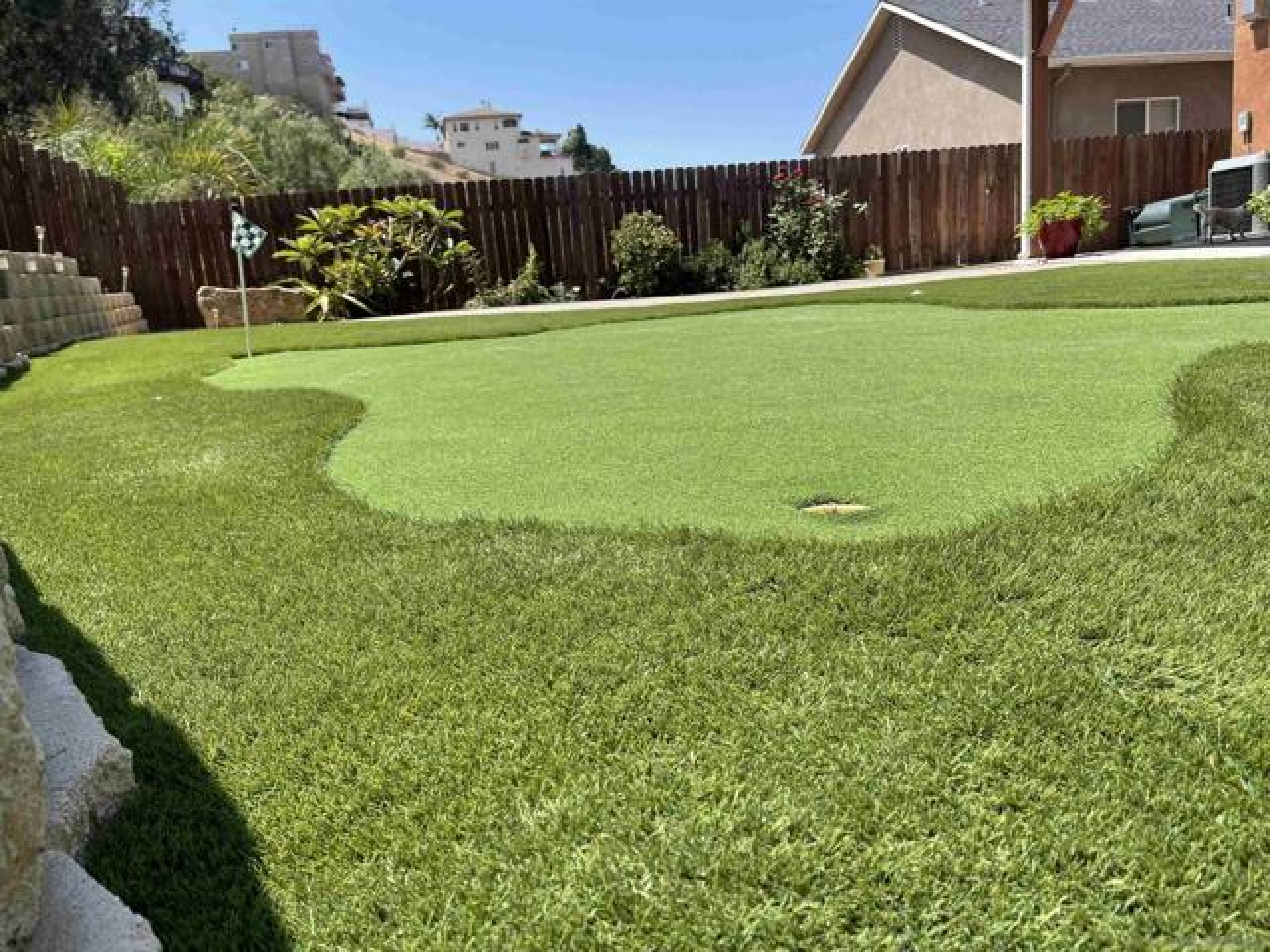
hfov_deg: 67.3
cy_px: 476
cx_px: 635
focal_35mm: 26
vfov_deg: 53.1
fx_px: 954
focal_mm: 5.1
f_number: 1.6
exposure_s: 1/2049
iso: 32
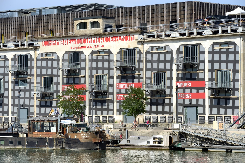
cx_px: 122
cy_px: 82
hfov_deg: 12.8
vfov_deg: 8.6
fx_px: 1088
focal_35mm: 160
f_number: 13
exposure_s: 1/320
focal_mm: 160
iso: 200
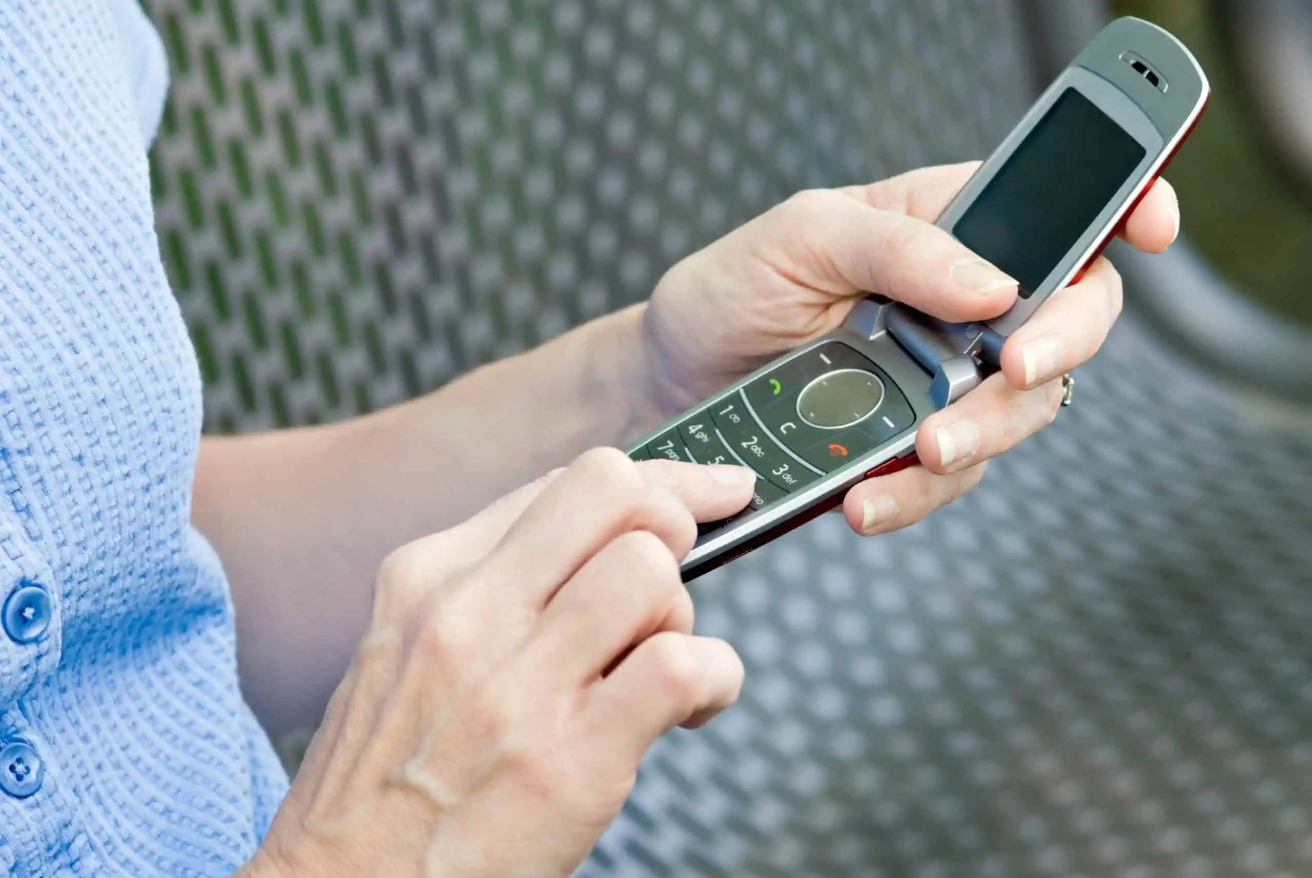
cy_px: 439
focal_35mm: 158
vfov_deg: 8.7
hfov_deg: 13.0
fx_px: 5747
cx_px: 656
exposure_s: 1/160
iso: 250
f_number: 5
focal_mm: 105
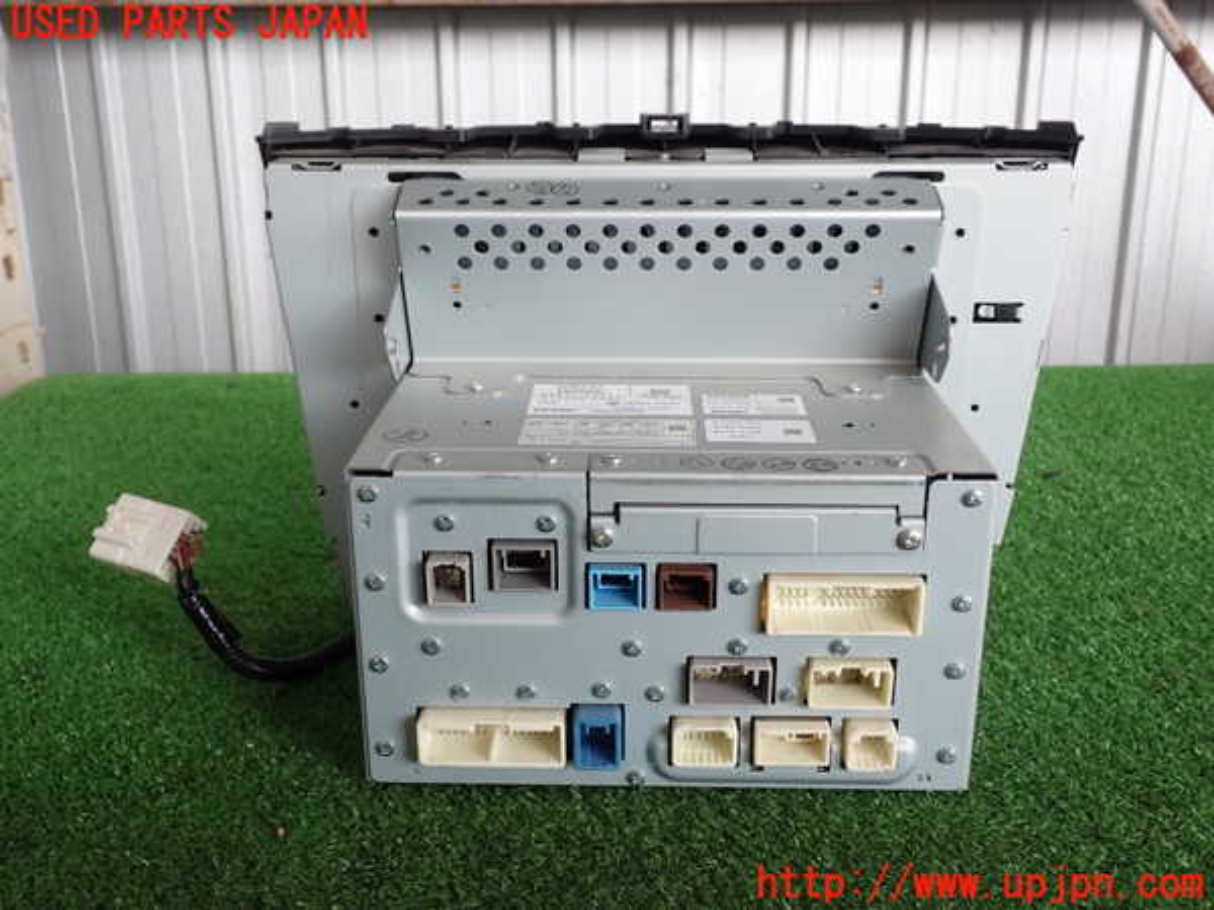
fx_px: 1263
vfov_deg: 39.7
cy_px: 455
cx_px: 607
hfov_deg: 51.4
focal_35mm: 36
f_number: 3.5
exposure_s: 1/100
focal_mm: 6.37
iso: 100
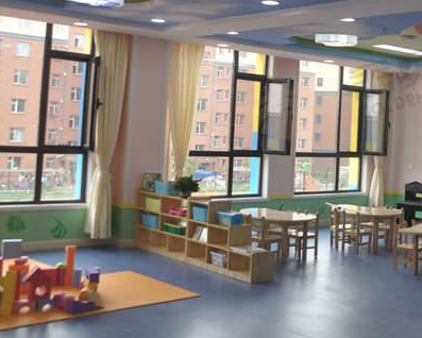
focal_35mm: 51
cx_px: 361
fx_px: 637
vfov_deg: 29.2
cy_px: 79
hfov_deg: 35.0
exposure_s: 1/80
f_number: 4.5
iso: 200
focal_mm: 18
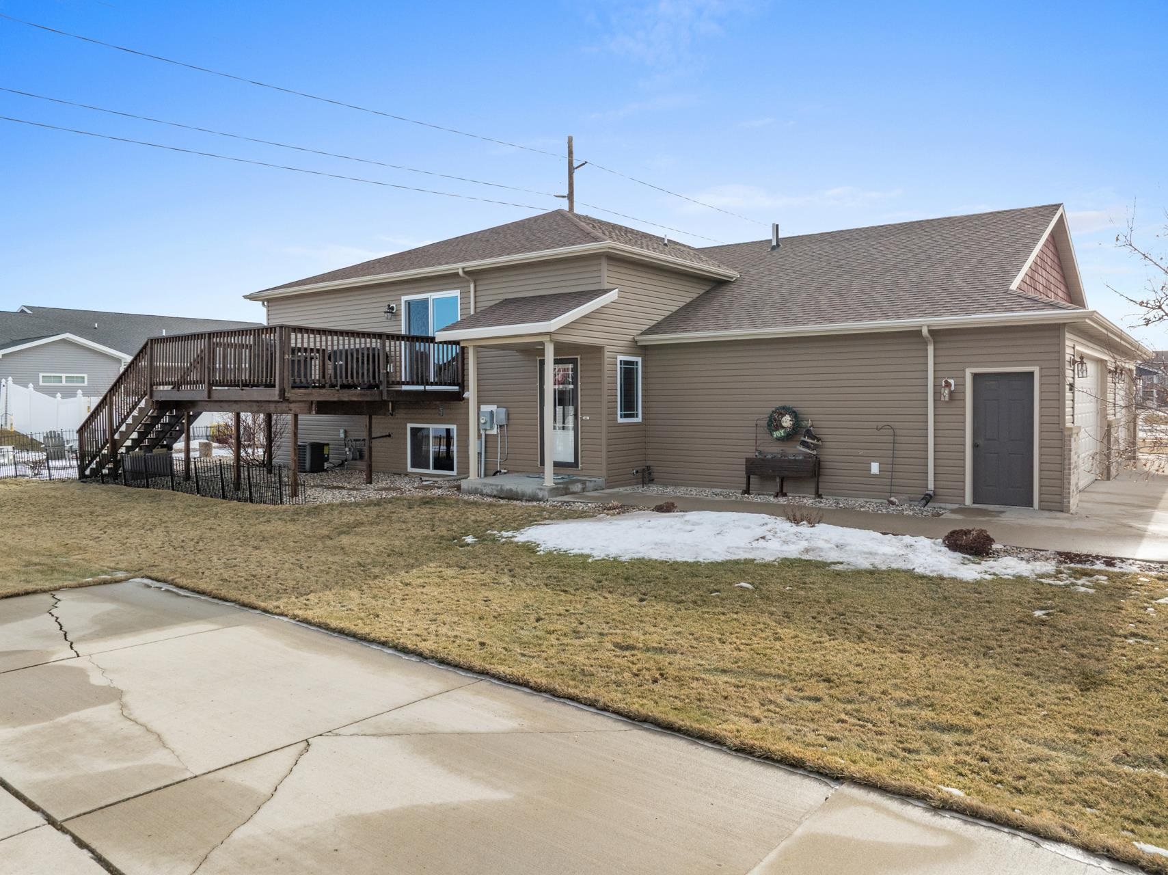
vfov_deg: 56.8
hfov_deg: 71.6
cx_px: 584
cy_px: 438
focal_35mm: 24
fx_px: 809
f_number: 7.1
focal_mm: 12.29
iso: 200
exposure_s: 1/640
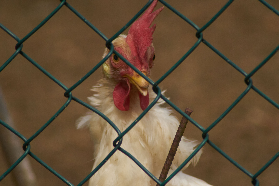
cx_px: 140
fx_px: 6974
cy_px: 93
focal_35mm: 900
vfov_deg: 1.5
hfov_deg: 2.3
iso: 2000
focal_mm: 600
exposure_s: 1/2000
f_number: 11
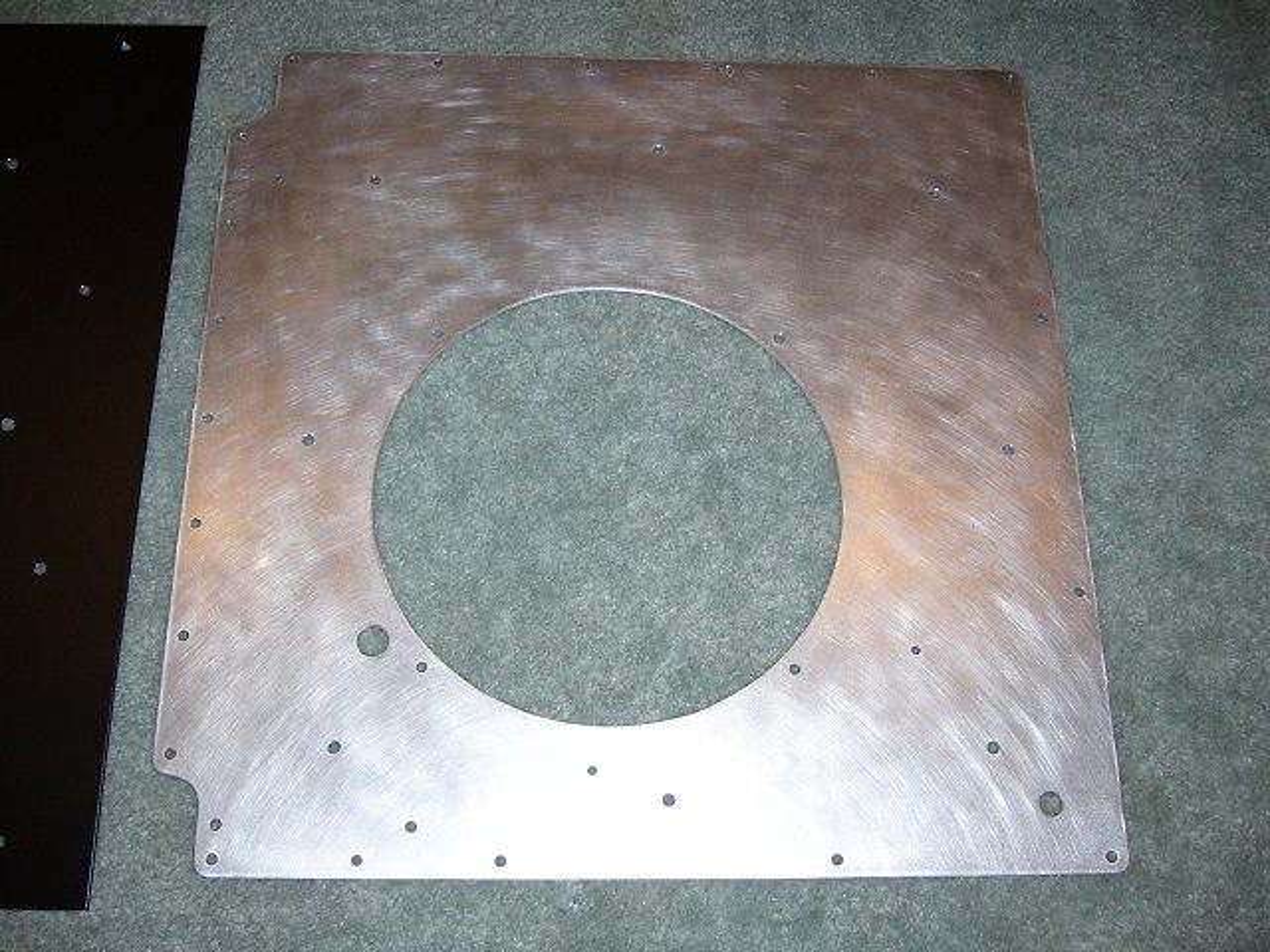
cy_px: 476
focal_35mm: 35
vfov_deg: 40.7
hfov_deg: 52.6
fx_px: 1284
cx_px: 635
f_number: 2.8
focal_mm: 5.8
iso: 100
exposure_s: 1/30
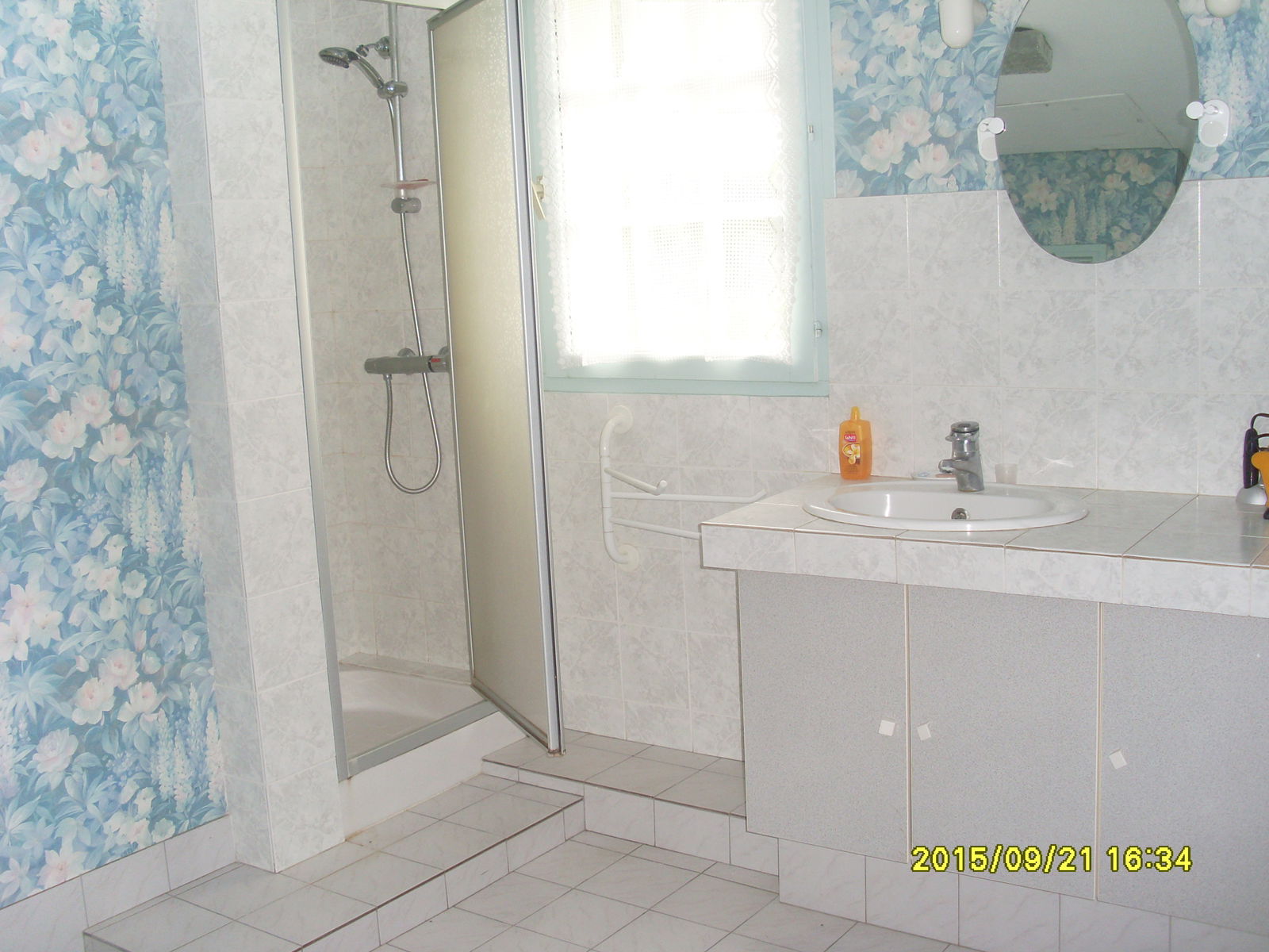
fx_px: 1393
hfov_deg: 49.0
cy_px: 476
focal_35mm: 38
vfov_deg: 37.7
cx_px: 634
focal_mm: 6.3
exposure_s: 1/45
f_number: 3
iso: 100
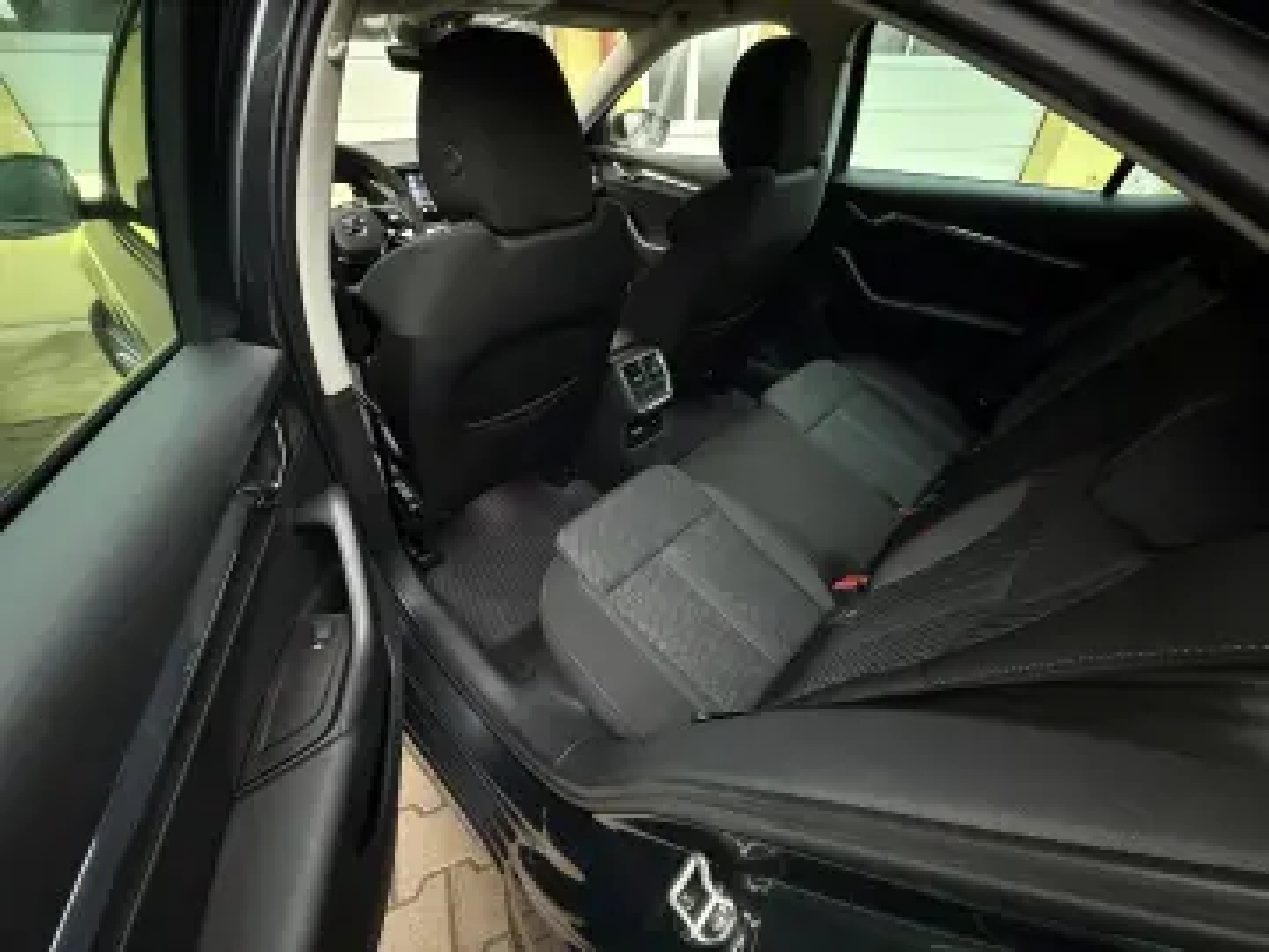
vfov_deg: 85.7
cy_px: 476
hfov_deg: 102.1
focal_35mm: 14
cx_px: 634
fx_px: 513
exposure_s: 1/60
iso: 1000
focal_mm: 2.22
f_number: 2.2
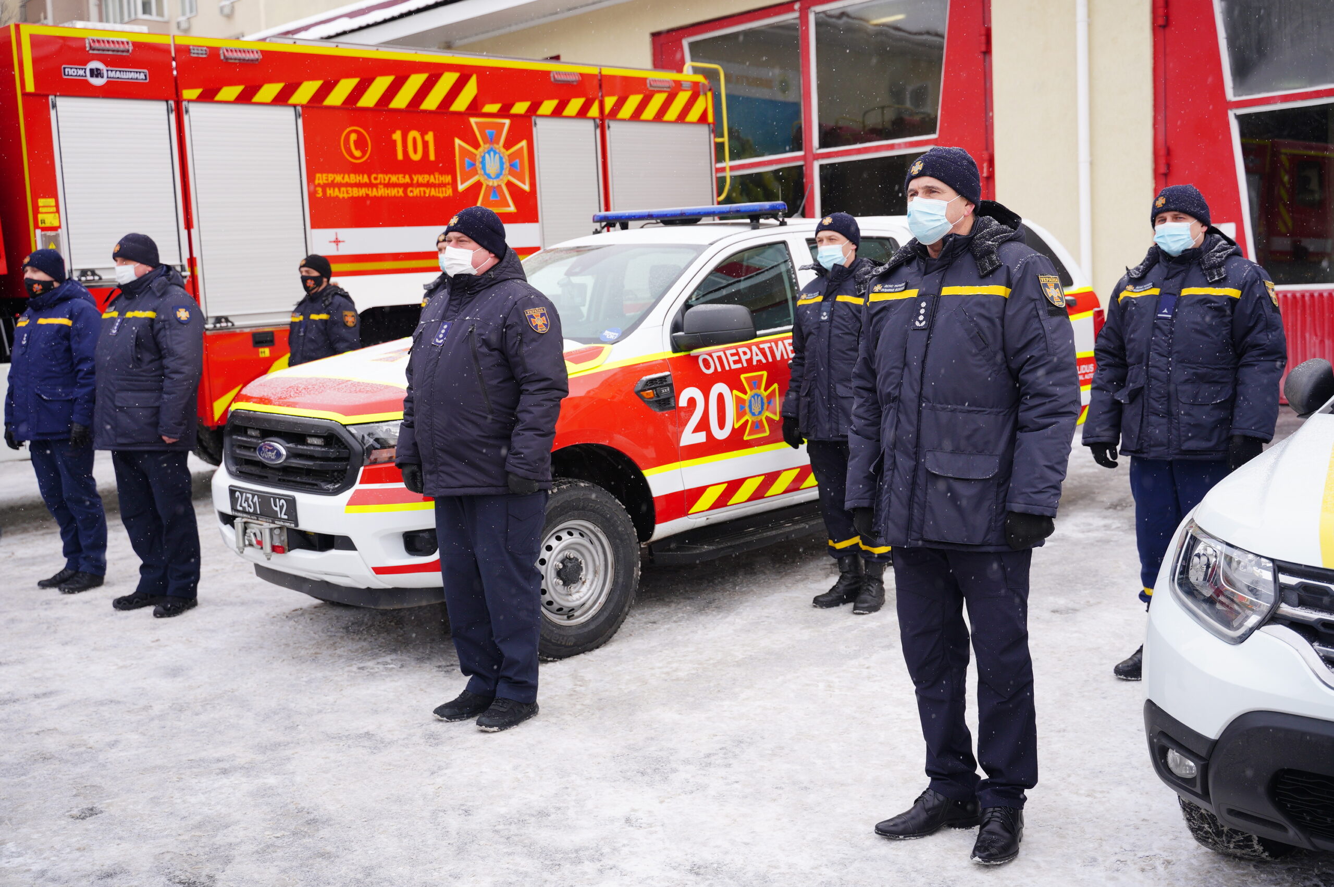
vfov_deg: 33.3
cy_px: 444
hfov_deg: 48.5
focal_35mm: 40
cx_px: 667
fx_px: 1481
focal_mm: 40
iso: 250
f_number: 4
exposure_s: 1/400
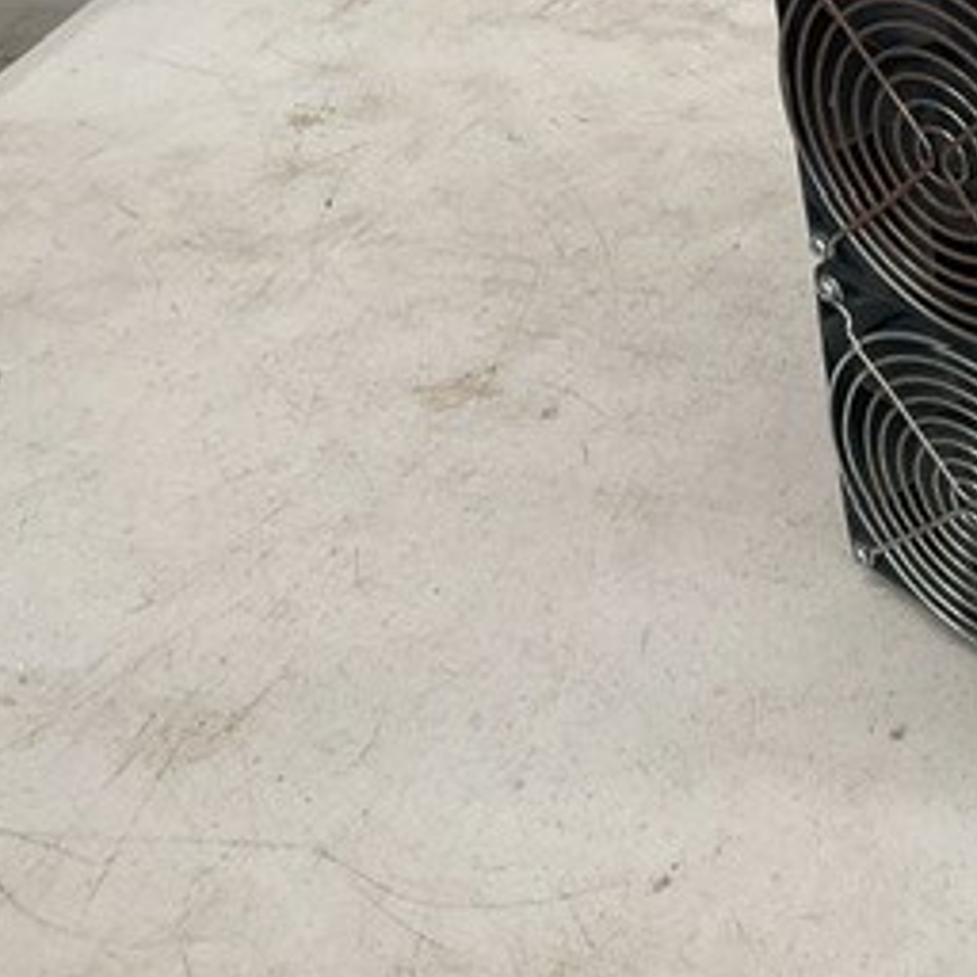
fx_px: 2044
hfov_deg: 24.2
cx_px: 1202
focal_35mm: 64
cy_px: 195
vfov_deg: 26.4
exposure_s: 1/60
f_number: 1.8
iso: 50
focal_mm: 3
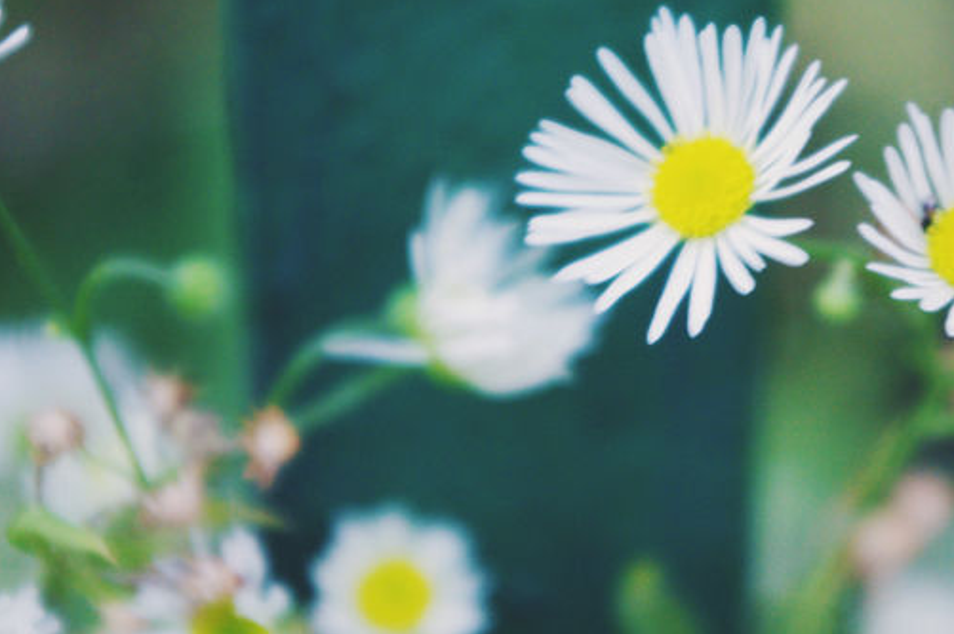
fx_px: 3468
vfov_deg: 10.4
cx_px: 665
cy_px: 242
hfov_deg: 15.6
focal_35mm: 131
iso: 800
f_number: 7.1
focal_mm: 55
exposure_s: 1/100
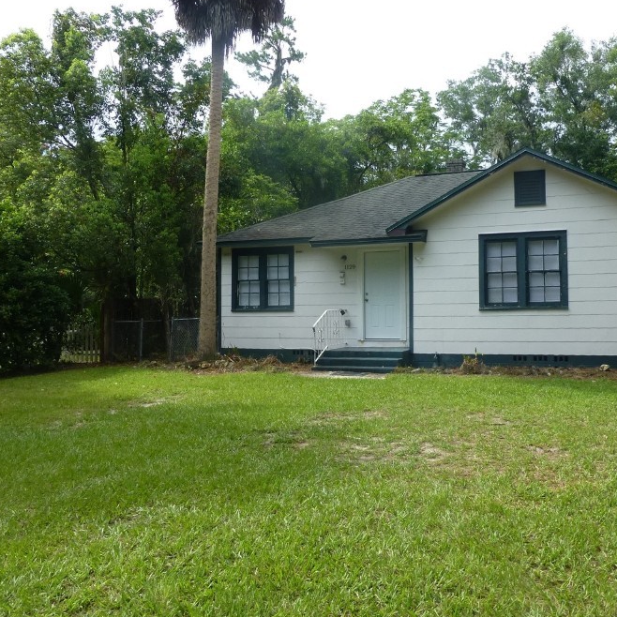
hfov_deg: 49.5
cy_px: 277
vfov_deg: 49.7
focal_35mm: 33
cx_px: 368
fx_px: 665
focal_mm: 4.3
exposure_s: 1/320
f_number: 4
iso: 100
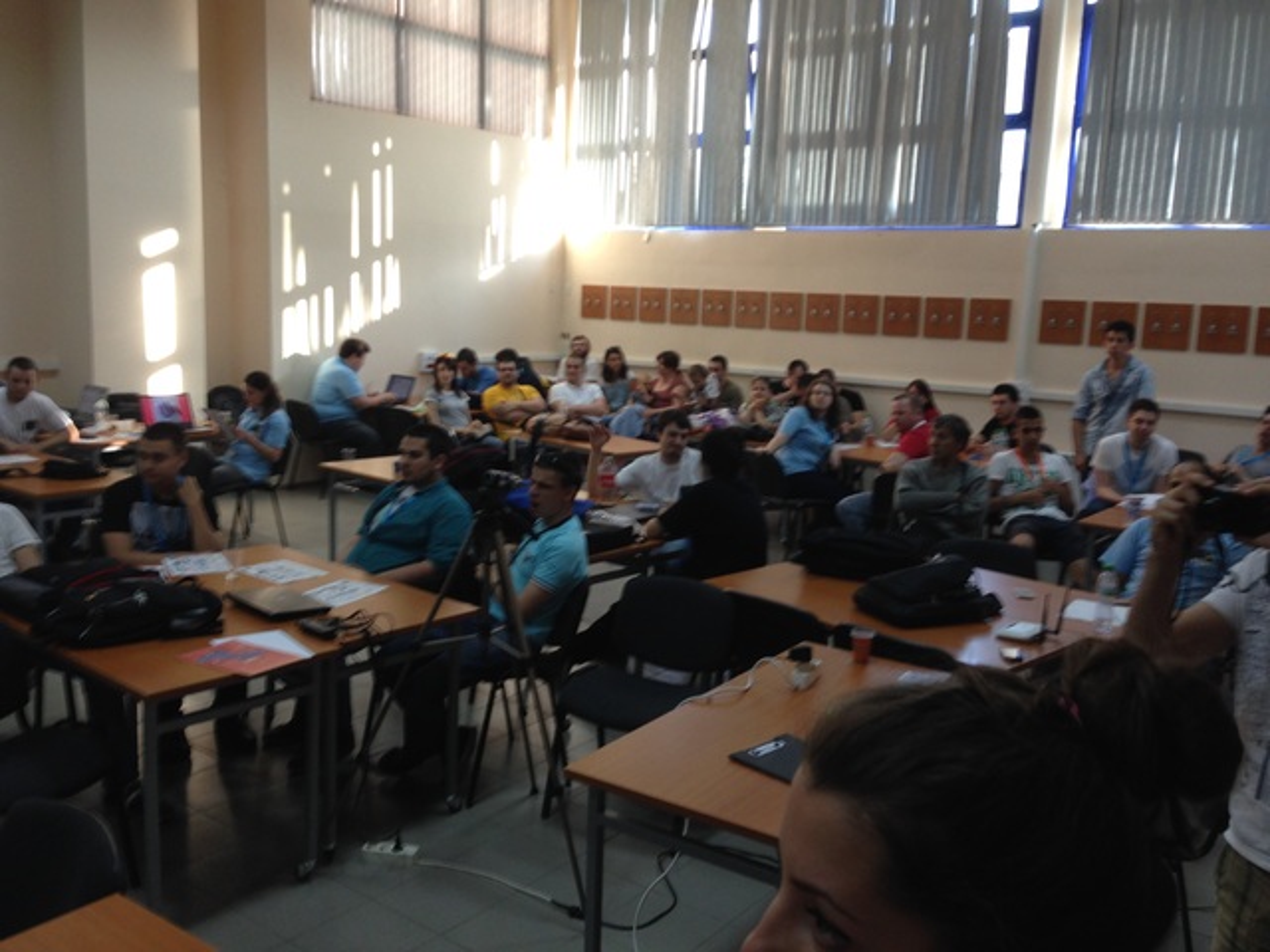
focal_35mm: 33
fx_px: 1211
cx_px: 635
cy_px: 476
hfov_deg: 55.4
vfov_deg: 42.9
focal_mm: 4.12
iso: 64
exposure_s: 1/20
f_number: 2.4
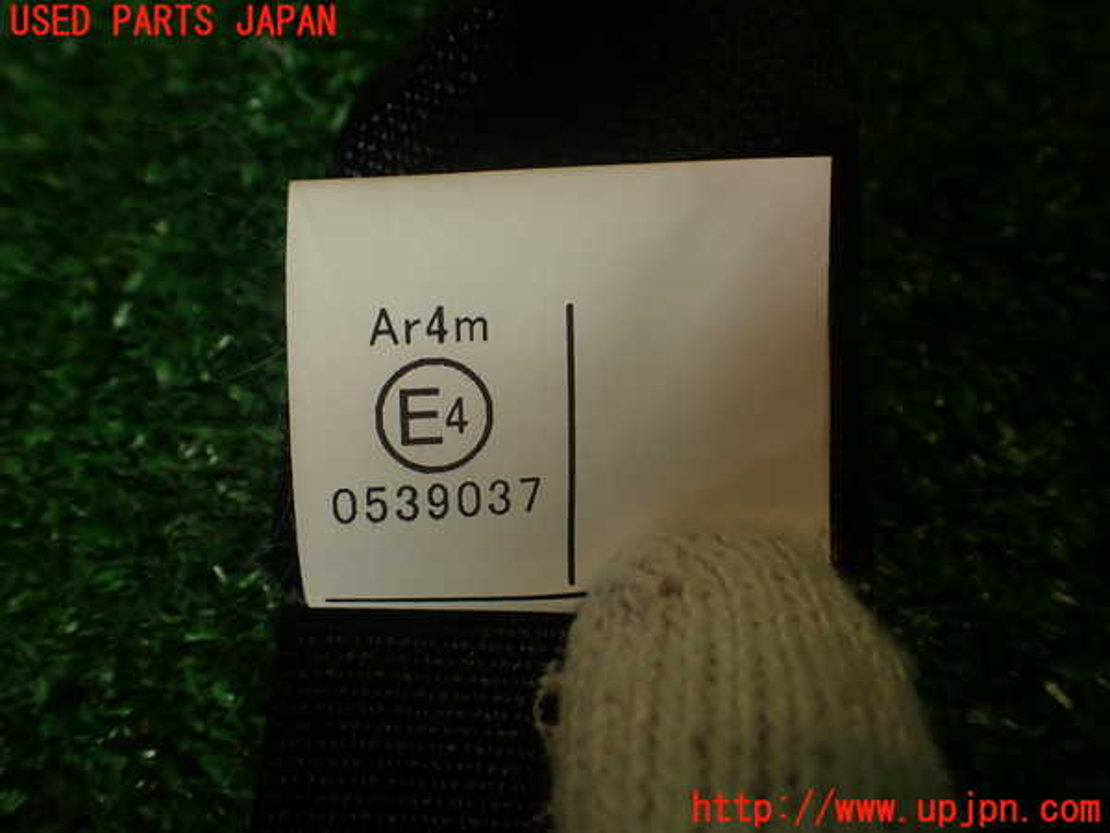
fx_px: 1026
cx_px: 555
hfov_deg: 56.8
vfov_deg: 44.2
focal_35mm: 32
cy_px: 416
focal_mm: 5.79
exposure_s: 1/100
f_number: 2.4
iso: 100
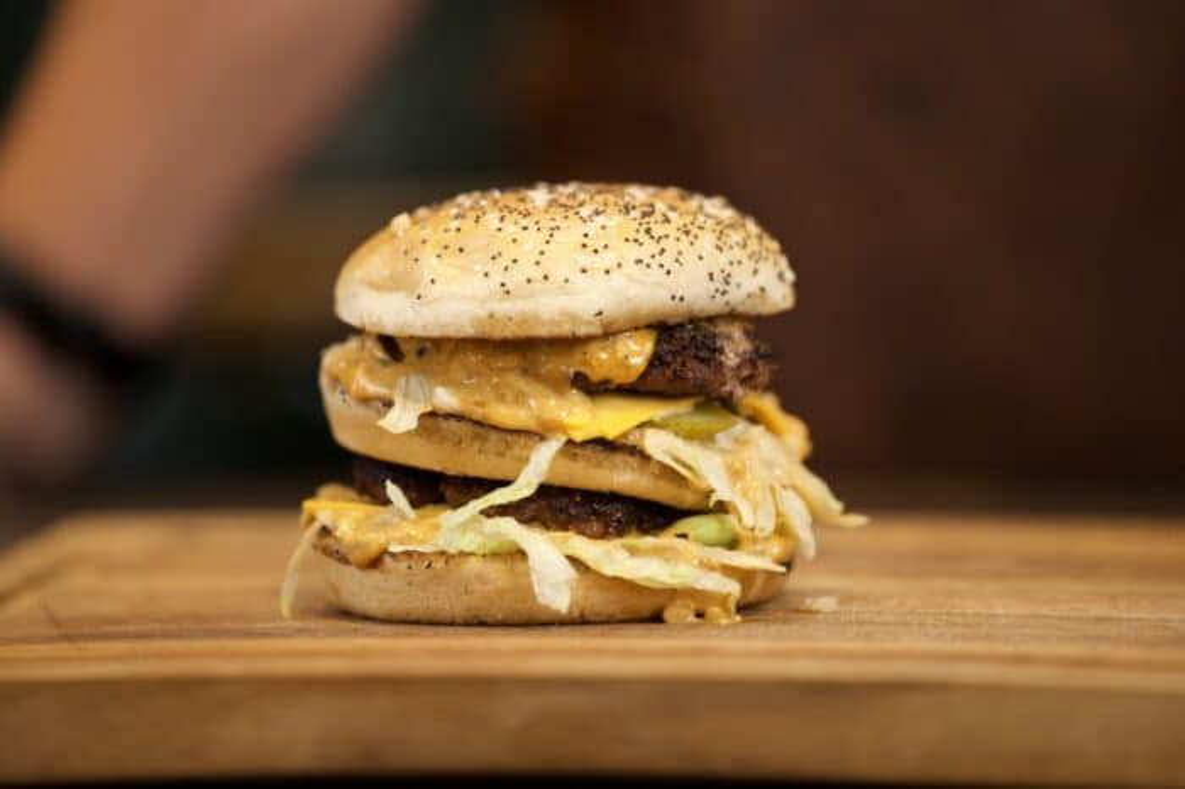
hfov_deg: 11.4
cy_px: 394
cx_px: 592
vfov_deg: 7.6
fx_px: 5922
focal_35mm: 180
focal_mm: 180
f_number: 2.8
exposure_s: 1/50
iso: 400
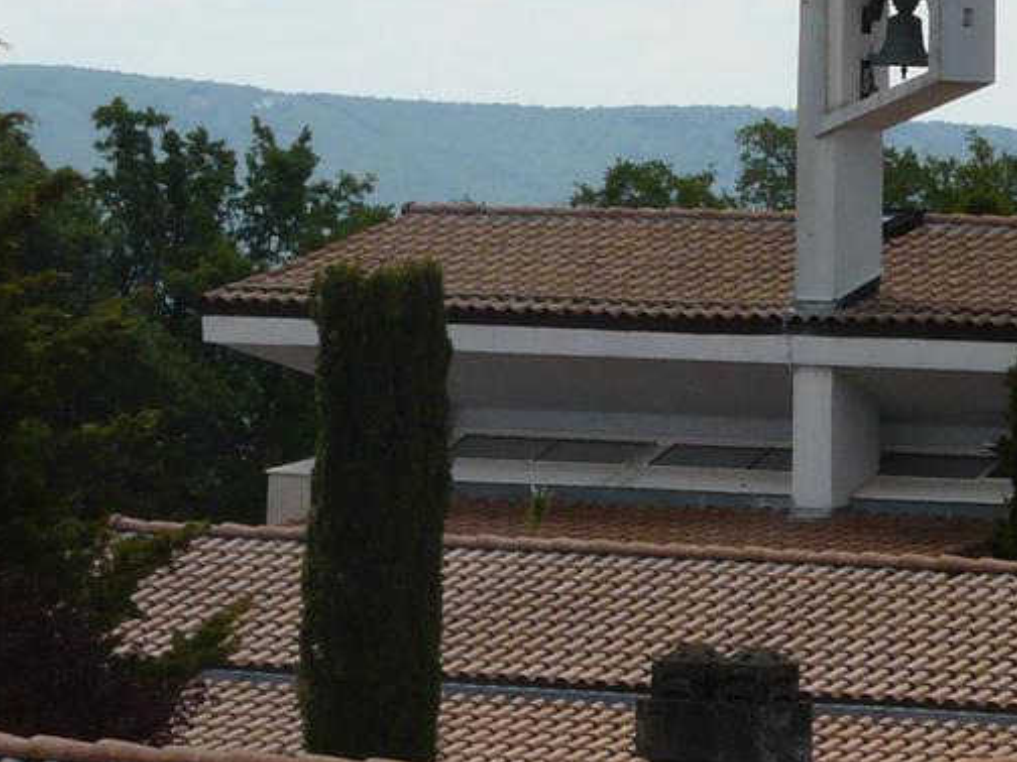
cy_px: 637
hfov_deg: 7.3
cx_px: 1283
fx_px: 7932
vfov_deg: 5.5
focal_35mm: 270
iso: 100
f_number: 8
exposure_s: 1/320
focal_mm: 14
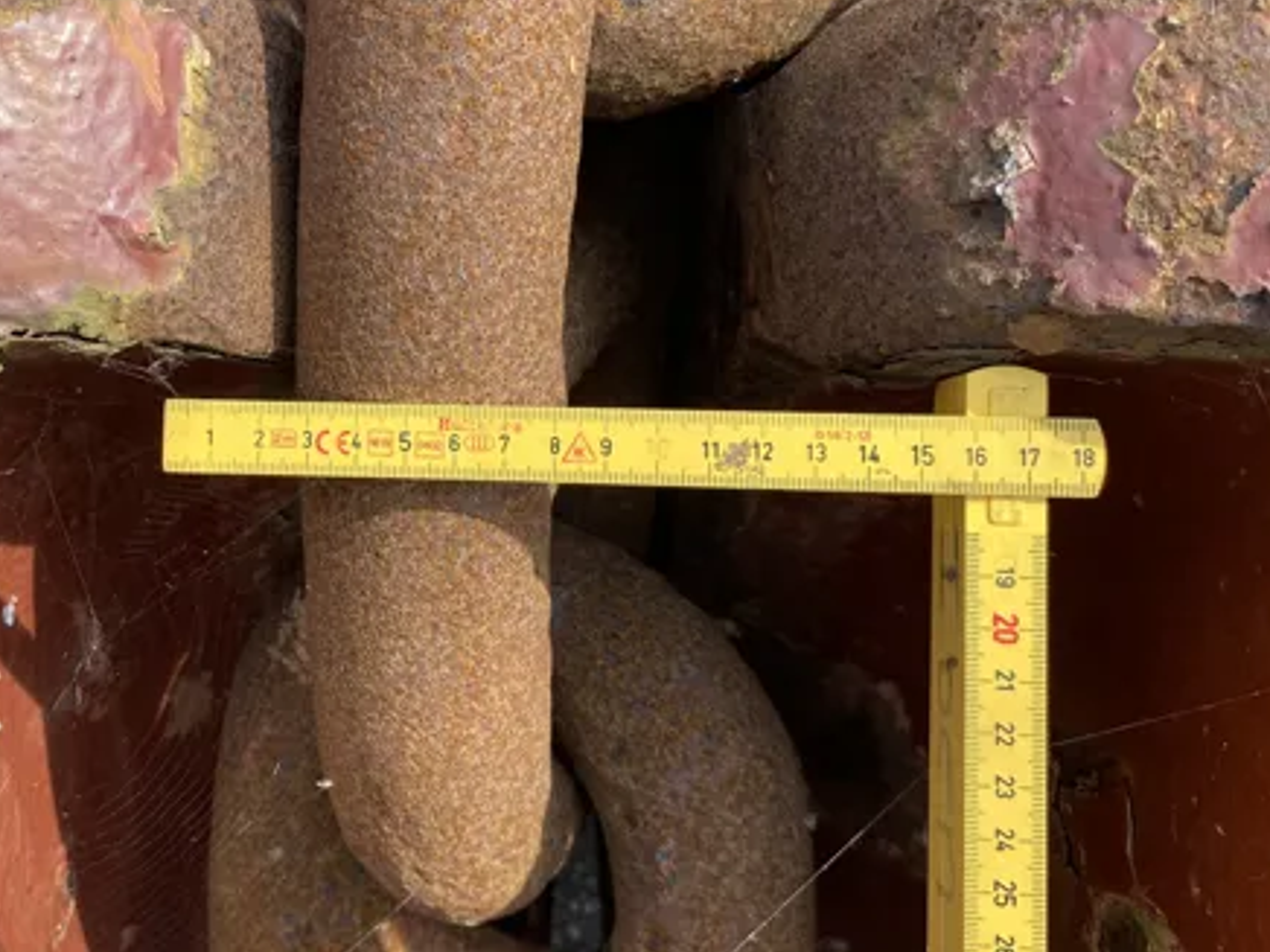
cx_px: 382
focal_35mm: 37
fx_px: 1357
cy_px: 397
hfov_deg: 48.9
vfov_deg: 38.6
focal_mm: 4.25
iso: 32
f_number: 1.8
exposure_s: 1/747
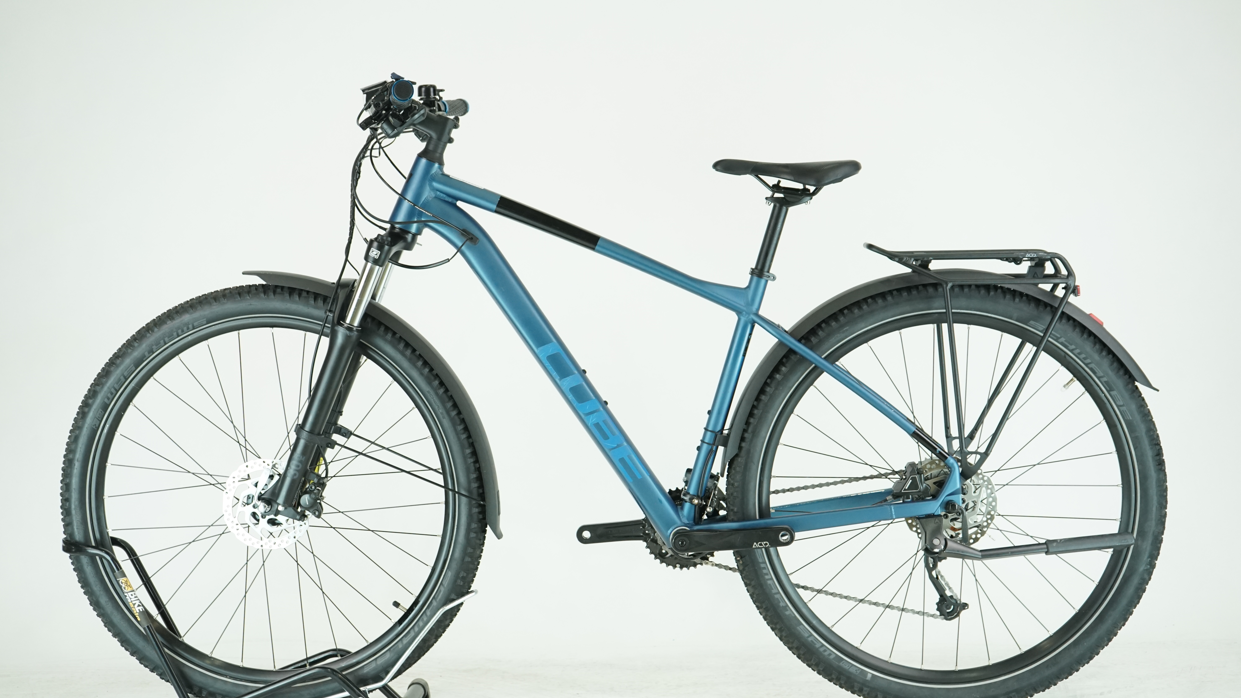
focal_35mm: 55
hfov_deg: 37.8
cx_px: 619
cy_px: 341
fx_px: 1810
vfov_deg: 21.8
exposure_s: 1/200
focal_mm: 52
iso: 1600
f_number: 5.6
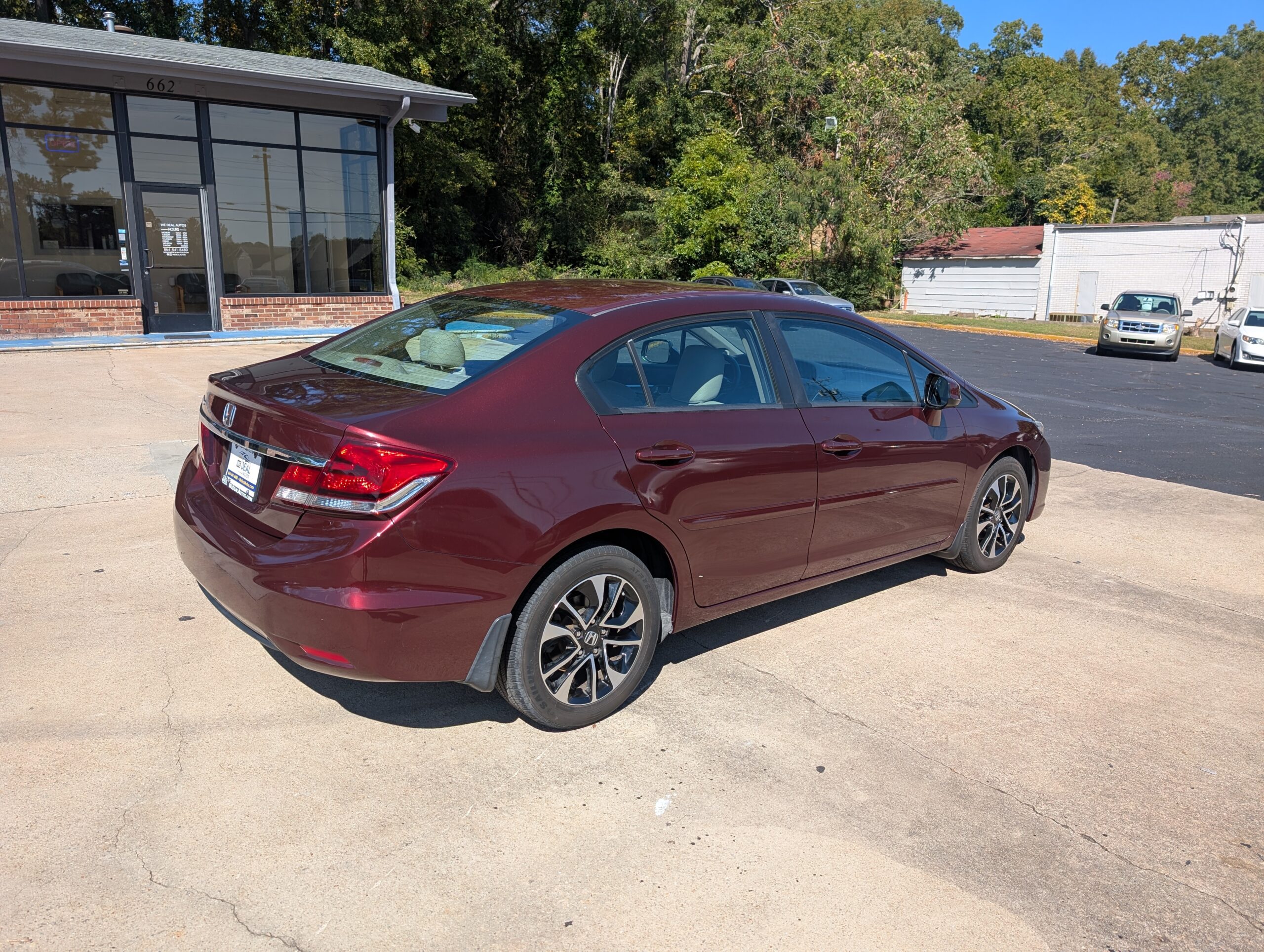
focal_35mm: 24
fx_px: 878
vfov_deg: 56.9
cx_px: 632
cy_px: 476
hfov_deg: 71.5
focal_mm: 6.9
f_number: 1.68
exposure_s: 1/778
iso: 20
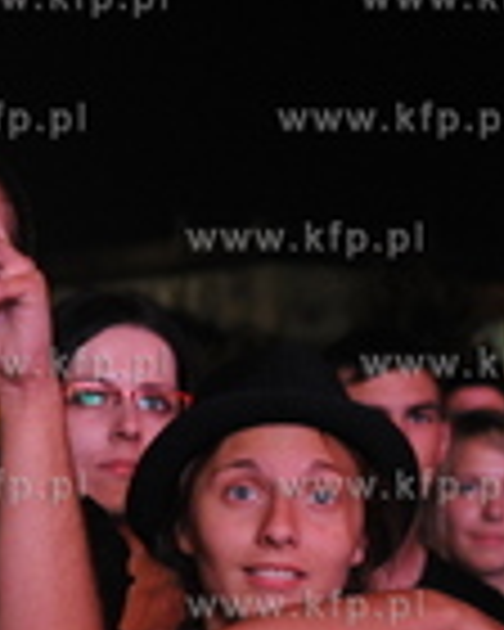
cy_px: 423
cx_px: -220
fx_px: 2499
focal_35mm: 134
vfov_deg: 14.3
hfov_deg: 11.1
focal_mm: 50
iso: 3200
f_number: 5
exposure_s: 1/13
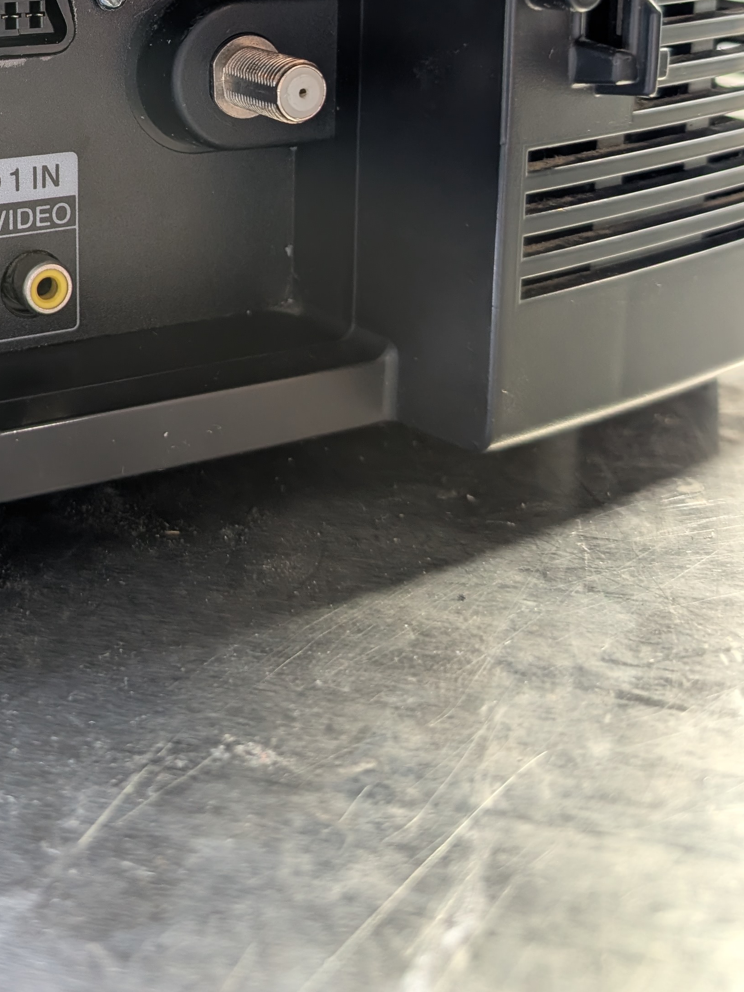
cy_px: 78
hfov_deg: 30.7
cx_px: 70
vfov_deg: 38.8
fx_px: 1290
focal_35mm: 45
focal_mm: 6.9
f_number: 1.68
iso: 17
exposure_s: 1/30
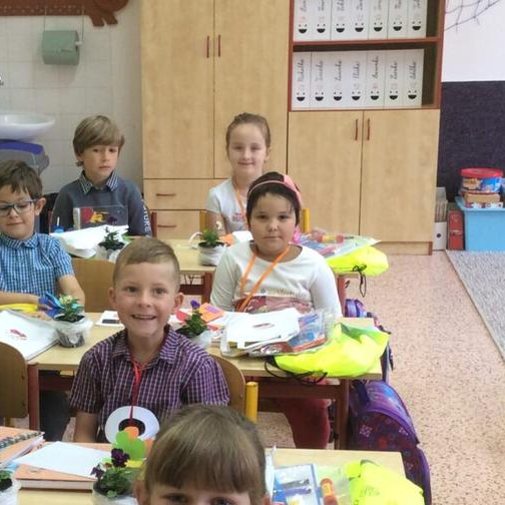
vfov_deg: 23.0
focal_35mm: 75
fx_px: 1238
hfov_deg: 22.9
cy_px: 340
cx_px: 138
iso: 50
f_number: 2.4
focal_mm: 3.3
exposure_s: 1/25
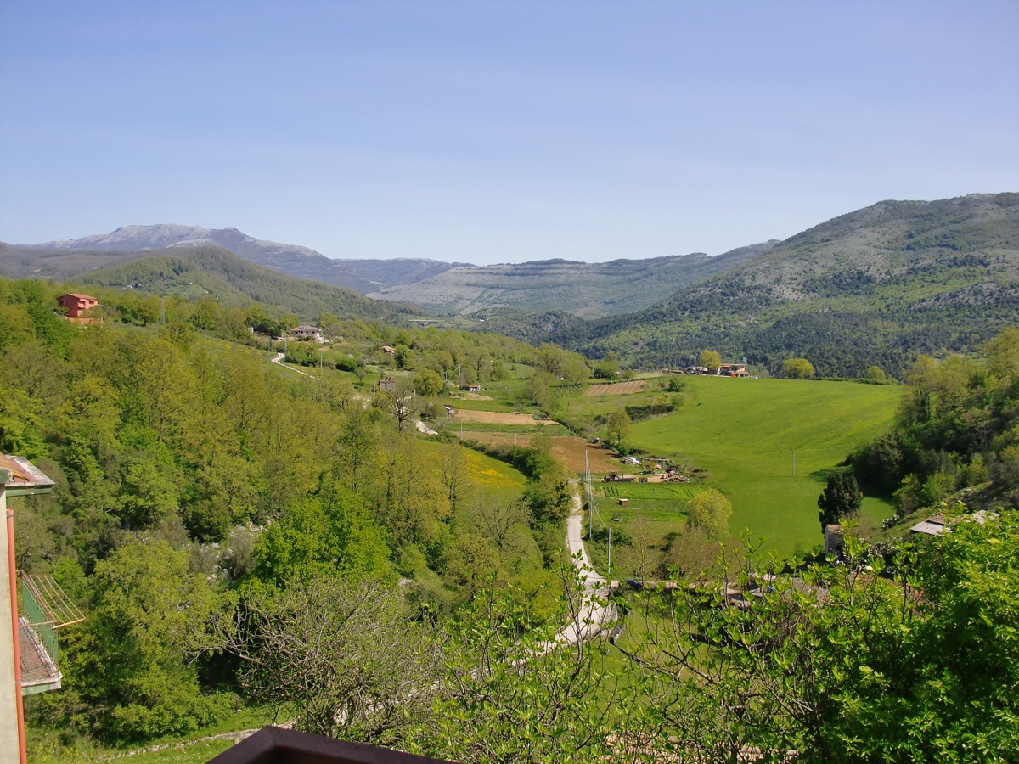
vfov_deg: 39.7
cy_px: 382
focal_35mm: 36
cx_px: 510
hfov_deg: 51.4
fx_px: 1060
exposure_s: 1/160
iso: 64
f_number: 7.9
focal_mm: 6.3
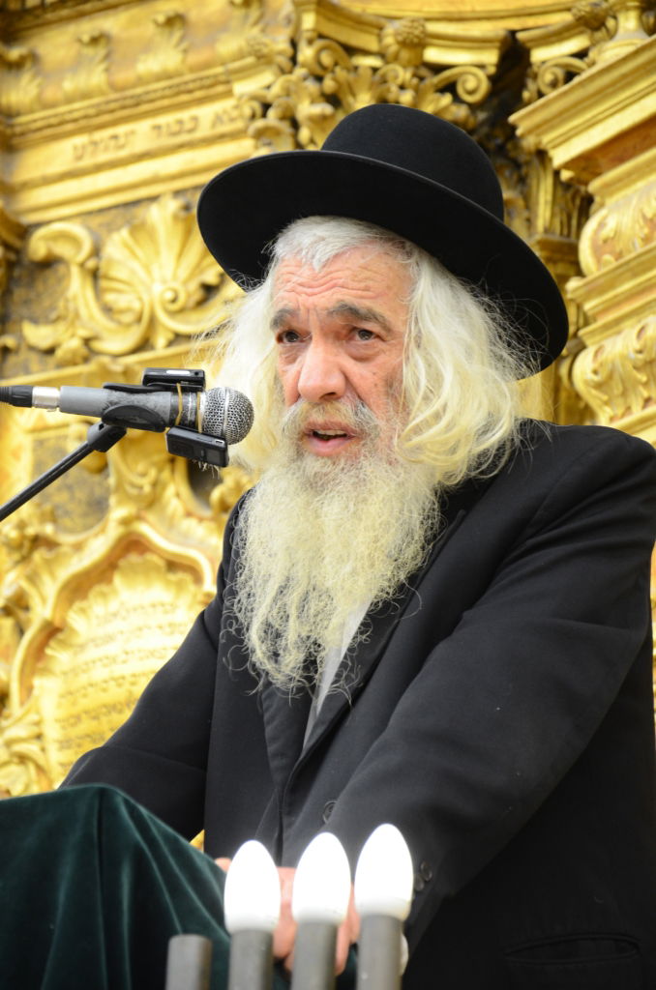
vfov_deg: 13.1
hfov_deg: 8.7
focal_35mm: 158
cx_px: 328
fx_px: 4325
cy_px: 495
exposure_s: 1/80
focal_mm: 105
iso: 1000
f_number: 5.6
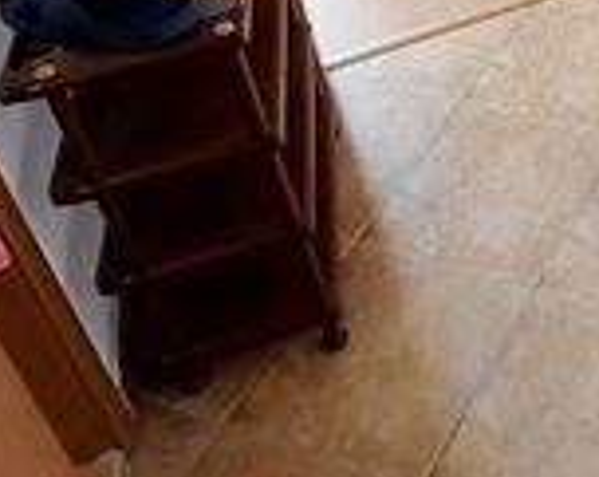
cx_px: 794
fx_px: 1044
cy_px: -217
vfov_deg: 21.9
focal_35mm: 59
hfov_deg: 26.7
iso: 125
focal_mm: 1.74
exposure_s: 1/50
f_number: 2.2
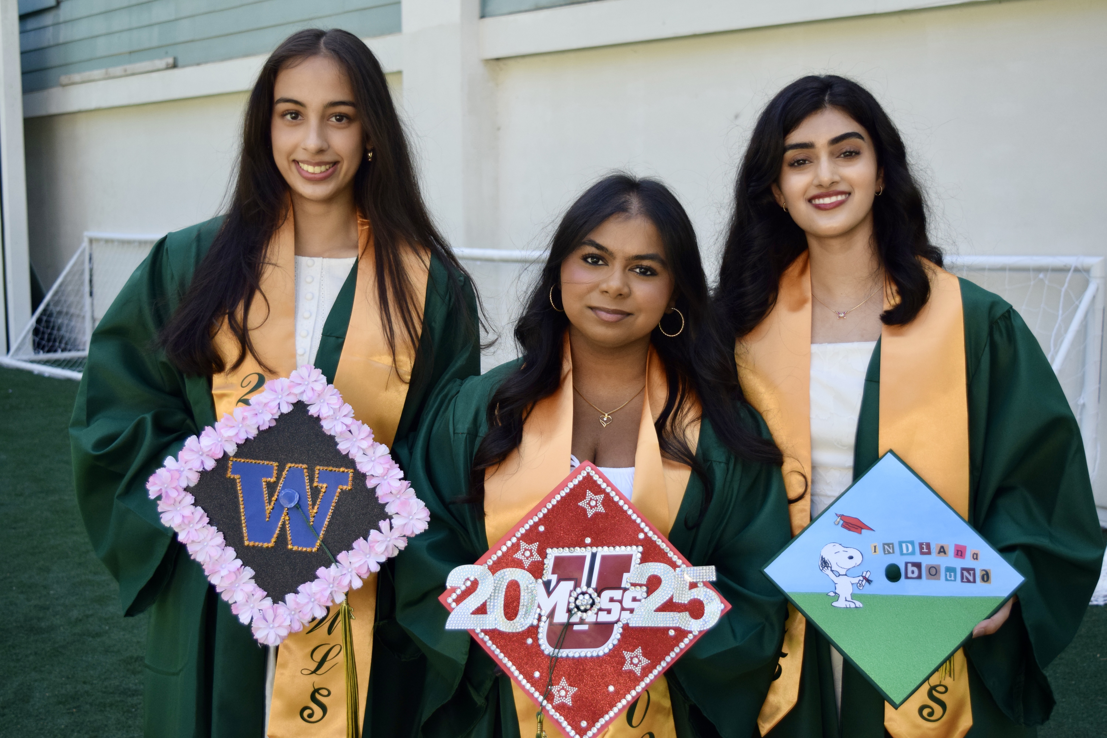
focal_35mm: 46
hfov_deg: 42.3
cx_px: 554
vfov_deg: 28.9
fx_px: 1430
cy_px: 369
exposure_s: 1/800
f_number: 4.2
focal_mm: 31
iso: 800
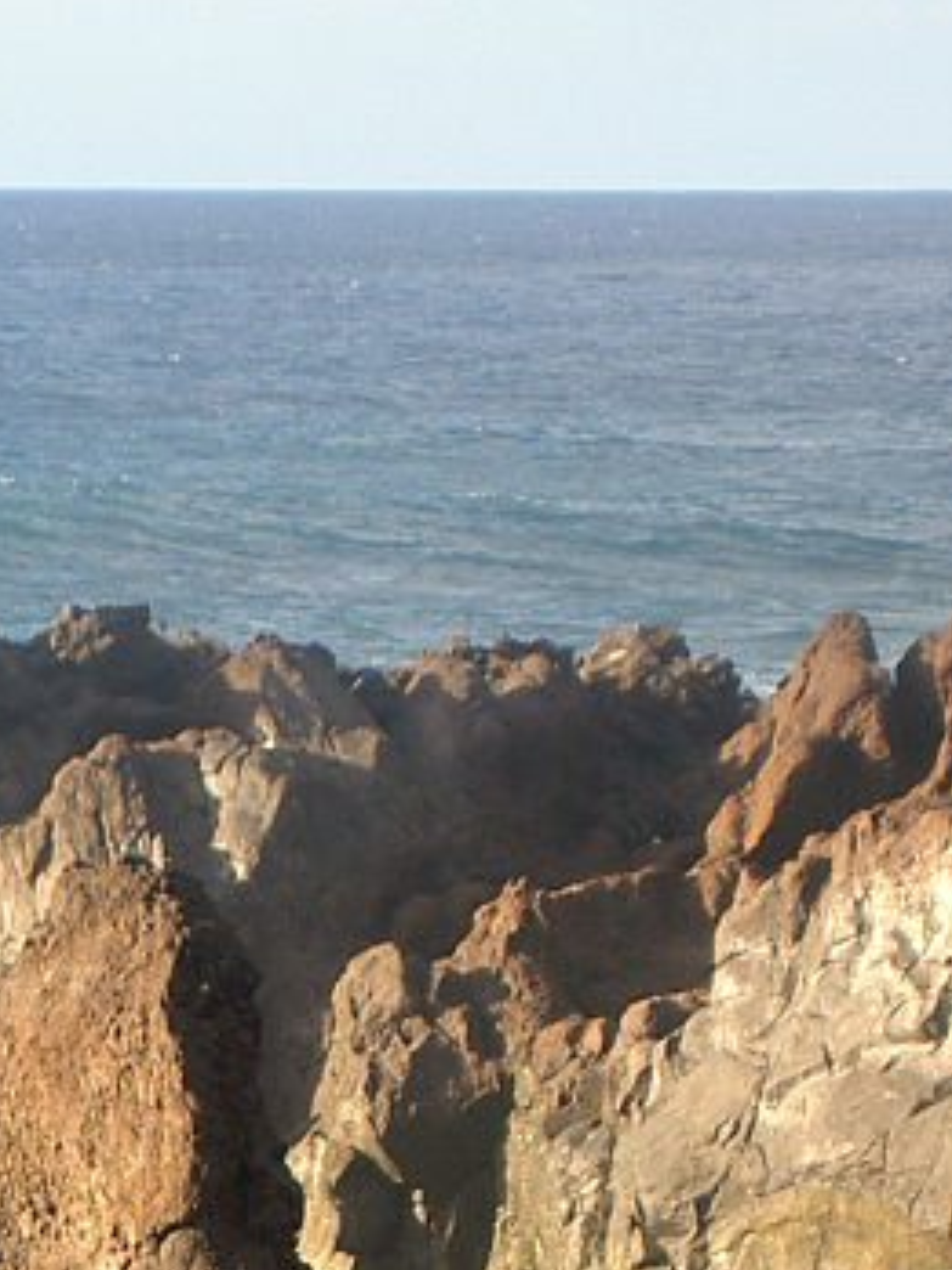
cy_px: 1609
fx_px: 9681
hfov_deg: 5.6
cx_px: -38
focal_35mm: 264
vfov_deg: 7.4
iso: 50
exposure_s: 1/80
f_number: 4.9
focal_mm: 16.8
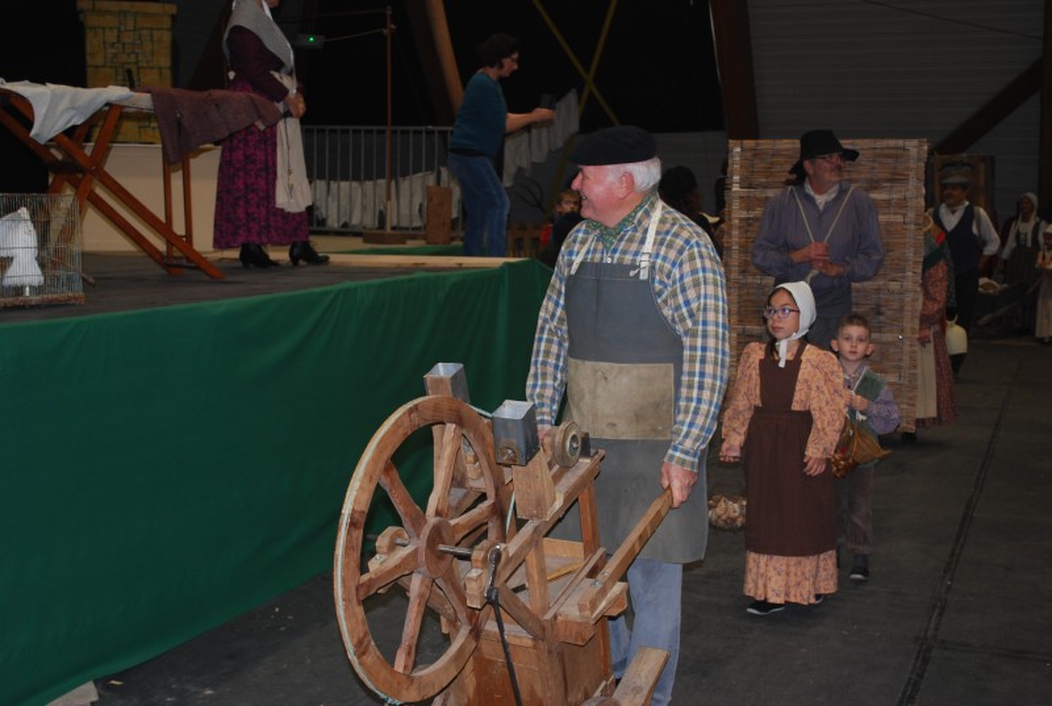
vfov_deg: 30.0
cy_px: 353
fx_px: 1318
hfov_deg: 43.5
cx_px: 526
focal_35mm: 45
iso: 280
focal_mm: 30
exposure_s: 1/60
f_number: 4.8
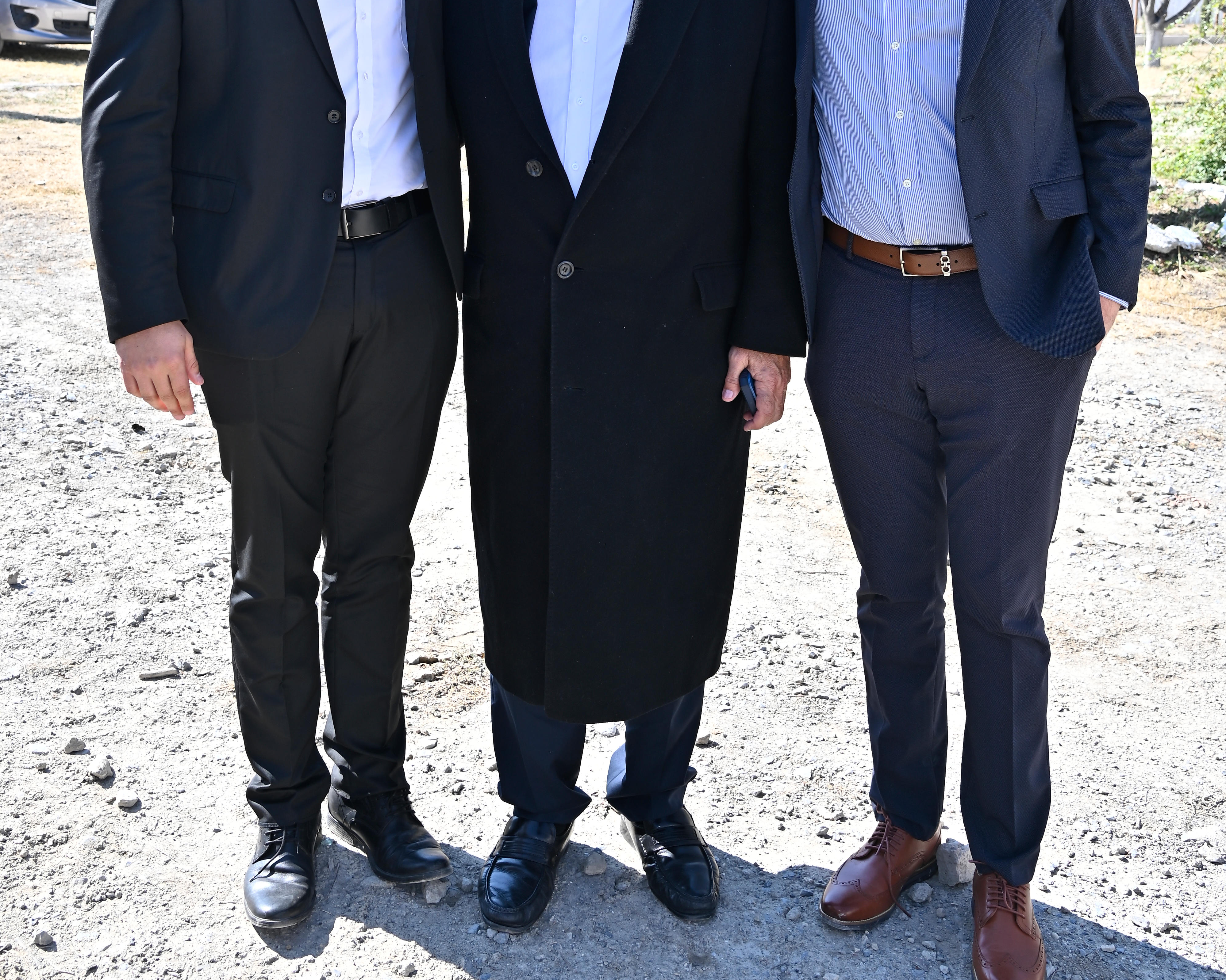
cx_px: 610
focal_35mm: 44
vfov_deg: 33.3
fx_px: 1596
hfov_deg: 42.0
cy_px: 217
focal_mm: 31
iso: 100
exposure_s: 1/160
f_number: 6.3
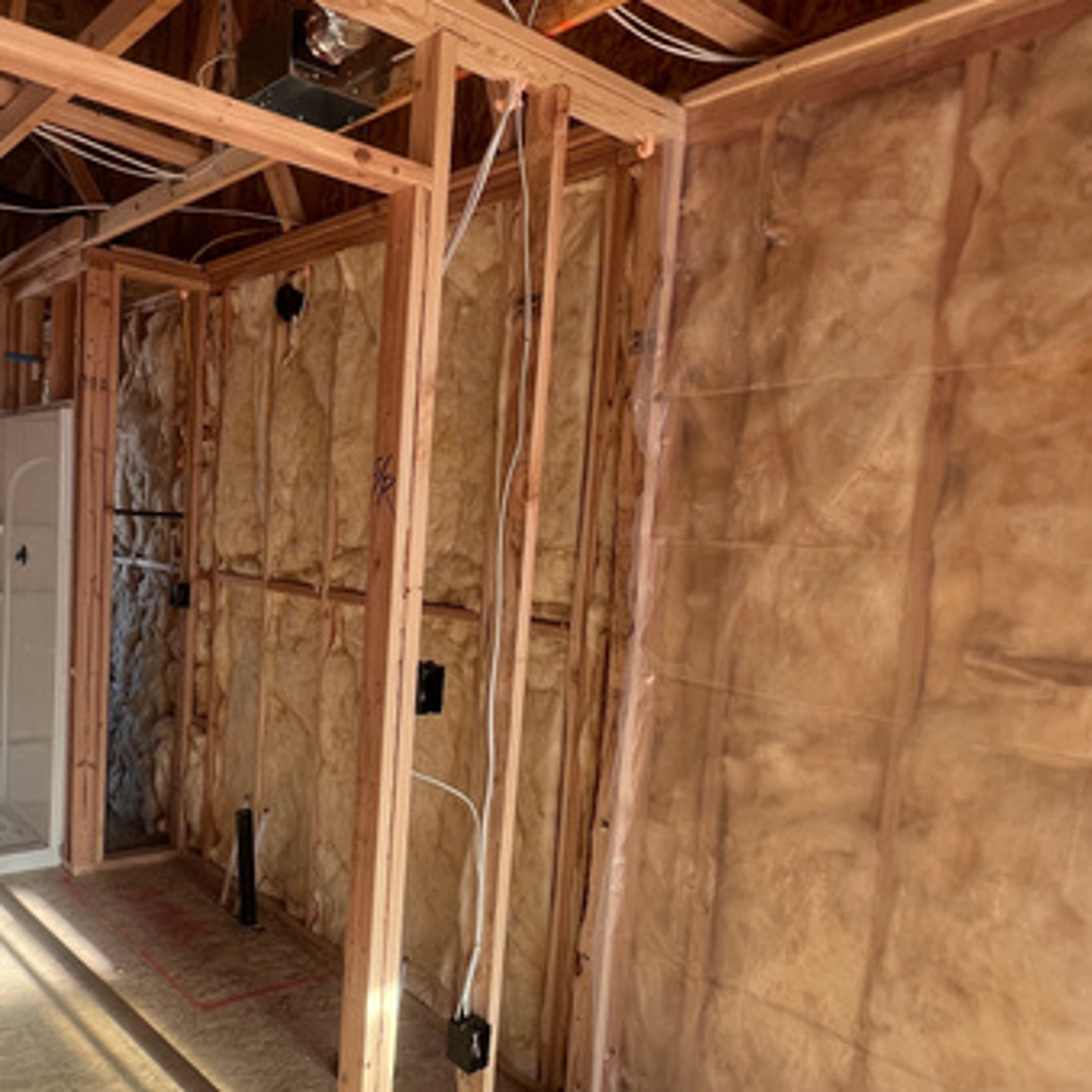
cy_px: 635
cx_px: 390
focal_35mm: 26
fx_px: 928
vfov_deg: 60.6
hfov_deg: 59.9
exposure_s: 1/99
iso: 64
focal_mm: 1.57
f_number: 1.8
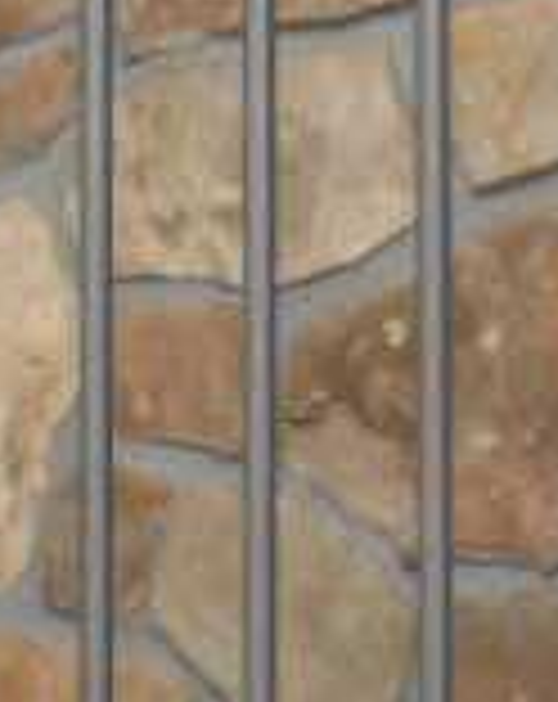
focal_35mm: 767
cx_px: -50
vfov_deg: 2.5
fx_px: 15896
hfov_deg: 2.0
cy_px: -184
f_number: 5.6
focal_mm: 34
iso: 250
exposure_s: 1/60
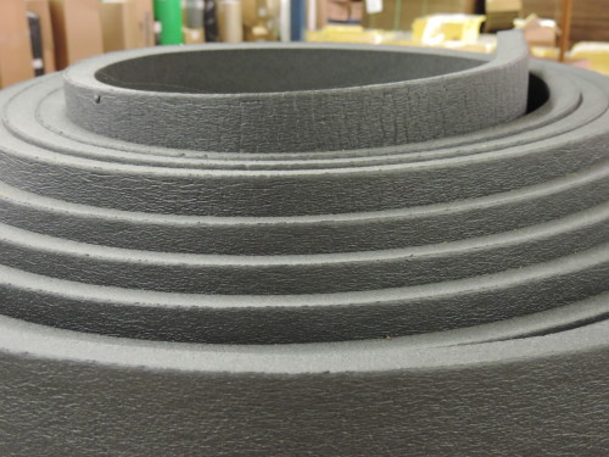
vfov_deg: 33.6
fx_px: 756
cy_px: 228
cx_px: 304
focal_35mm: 43
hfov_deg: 43.9
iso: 800
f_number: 3.4
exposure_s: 1/5
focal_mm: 7.6
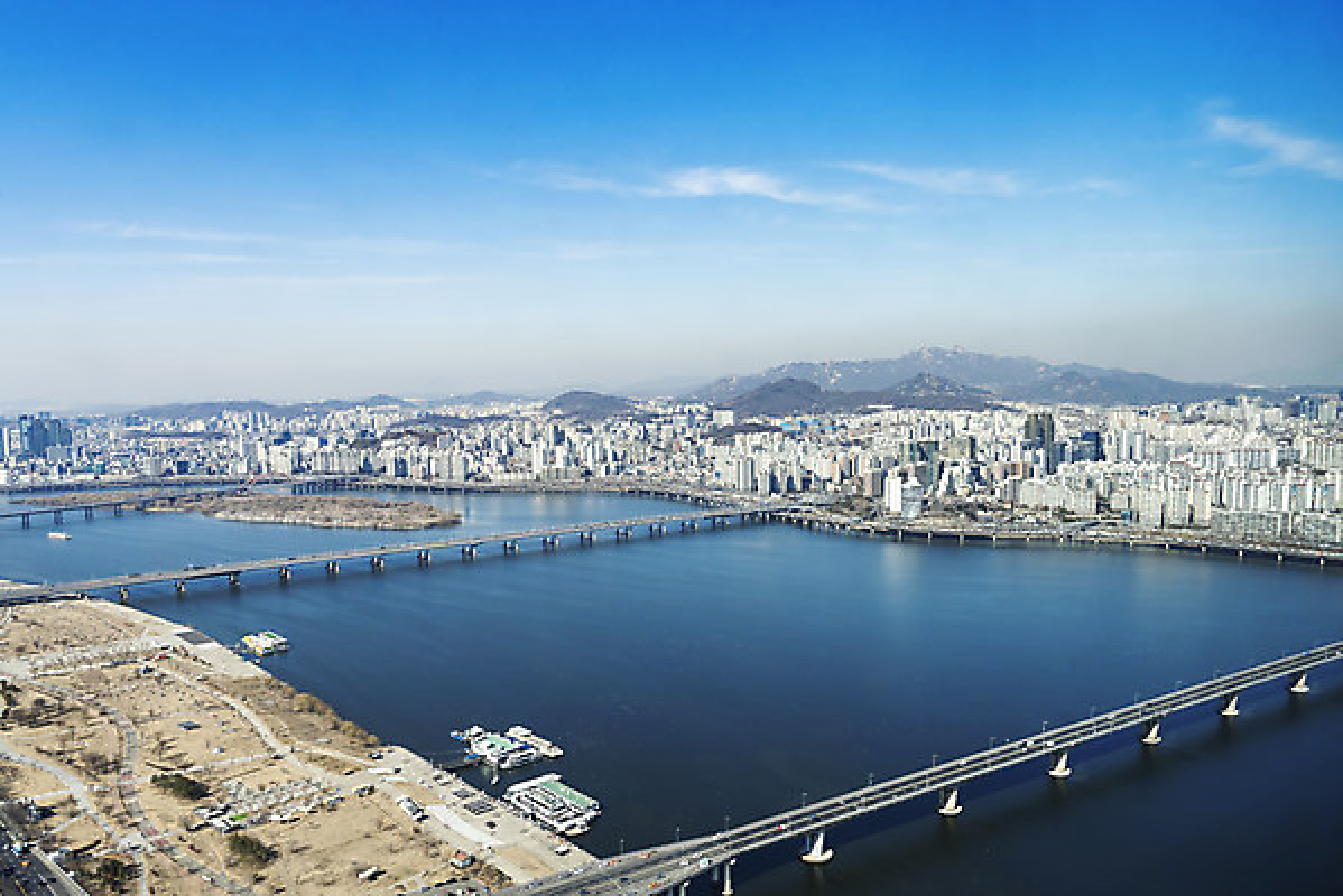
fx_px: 896
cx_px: 672
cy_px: 448
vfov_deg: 53.2
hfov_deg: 73.7
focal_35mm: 24
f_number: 13
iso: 500
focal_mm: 24
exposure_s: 1/500
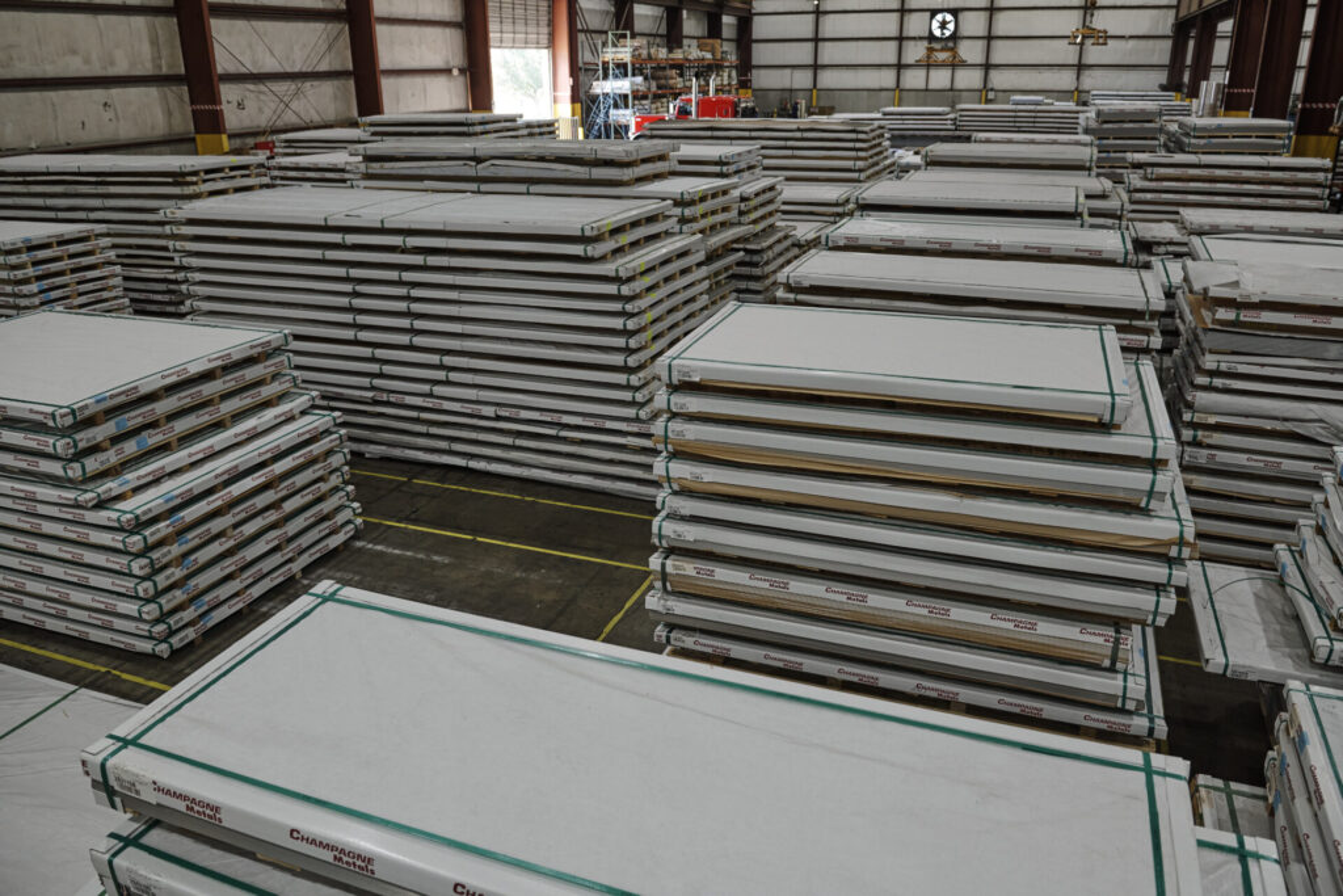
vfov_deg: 47.9
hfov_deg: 67.4
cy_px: 448
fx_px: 1007
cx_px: 672
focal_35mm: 27
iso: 1000
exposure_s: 1/100
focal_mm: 27
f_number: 5
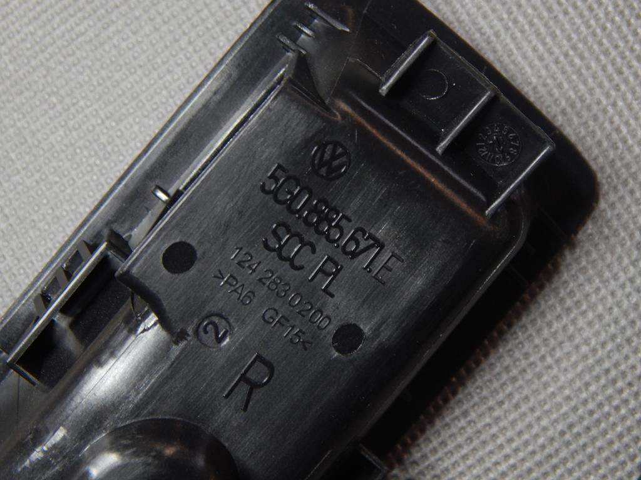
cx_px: 320
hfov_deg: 28.2
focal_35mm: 69
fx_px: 1278
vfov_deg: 21.3
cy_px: 240
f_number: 4.1
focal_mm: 12.3
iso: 320
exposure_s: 1/30
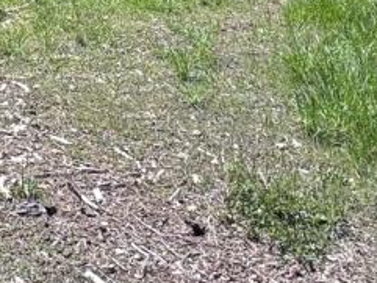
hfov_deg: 22.0
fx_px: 948
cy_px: -66
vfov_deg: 16.2
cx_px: 41
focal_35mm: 87
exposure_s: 1/889
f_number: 2.2
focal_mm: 2.22
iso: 40
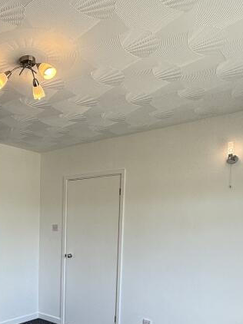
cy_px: 253
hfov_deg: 38.9
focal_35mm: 34
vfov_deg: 51.1
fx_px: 319
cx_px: 26
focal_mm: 2.22
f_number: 2.2
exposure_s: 1/136
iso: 50
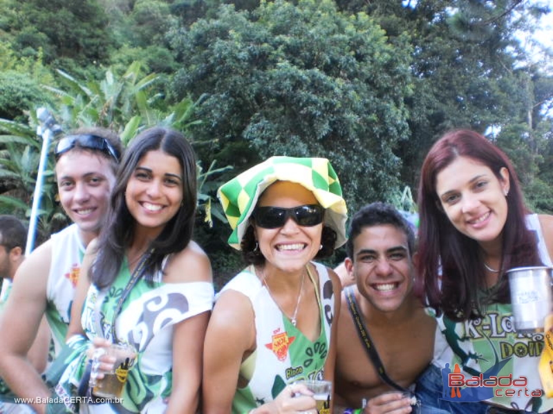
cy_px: 207
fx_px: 575
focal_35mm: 36
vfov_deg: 39.7
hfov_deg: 51.4
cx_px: 276
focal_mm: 6.3
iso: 125
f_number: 3.1
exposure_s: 1/30
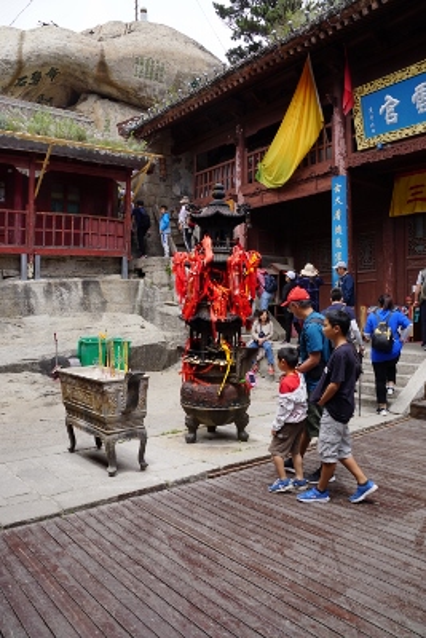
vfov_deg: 67.4
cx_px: 213
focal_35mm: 27
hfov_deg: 48.0
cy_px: 319
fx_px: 479
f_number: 9
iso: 100
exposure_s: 1/125
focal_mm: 18
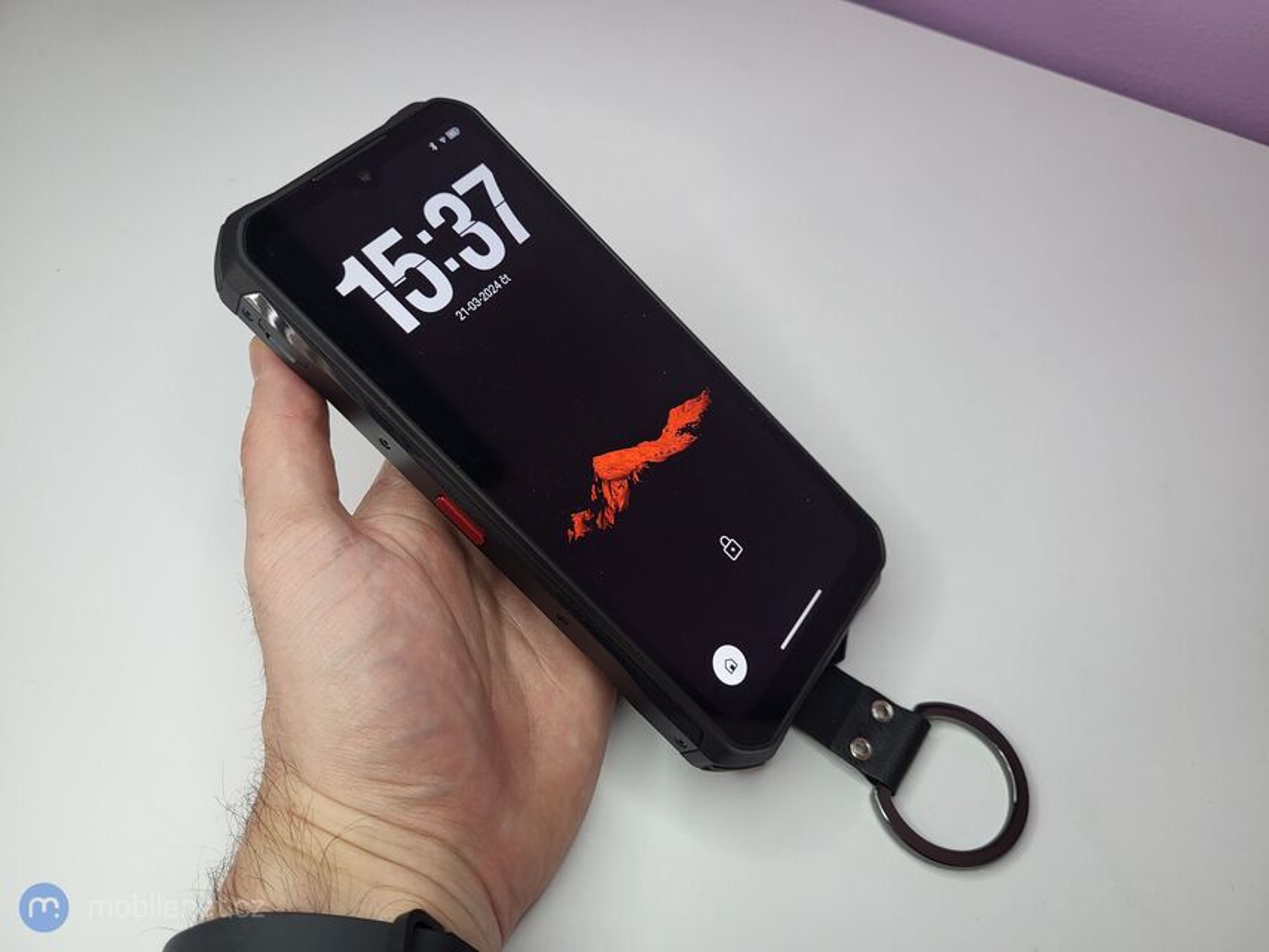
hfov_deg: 67.3
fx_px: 953
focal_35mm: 26
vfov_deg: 53.1
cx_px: 634
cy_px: 476
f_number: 1.8
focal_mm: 5.4
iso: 160
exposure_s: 1/100
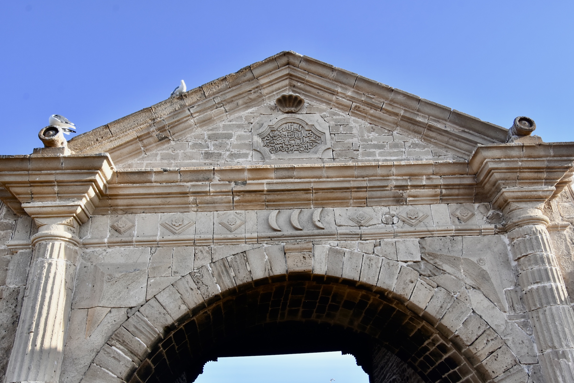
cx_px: 287
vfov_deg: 40.0
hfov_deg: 57.2
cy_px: 192
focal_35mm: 33
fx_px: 526
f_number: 8
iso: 560
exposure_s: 1/500
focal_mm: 22
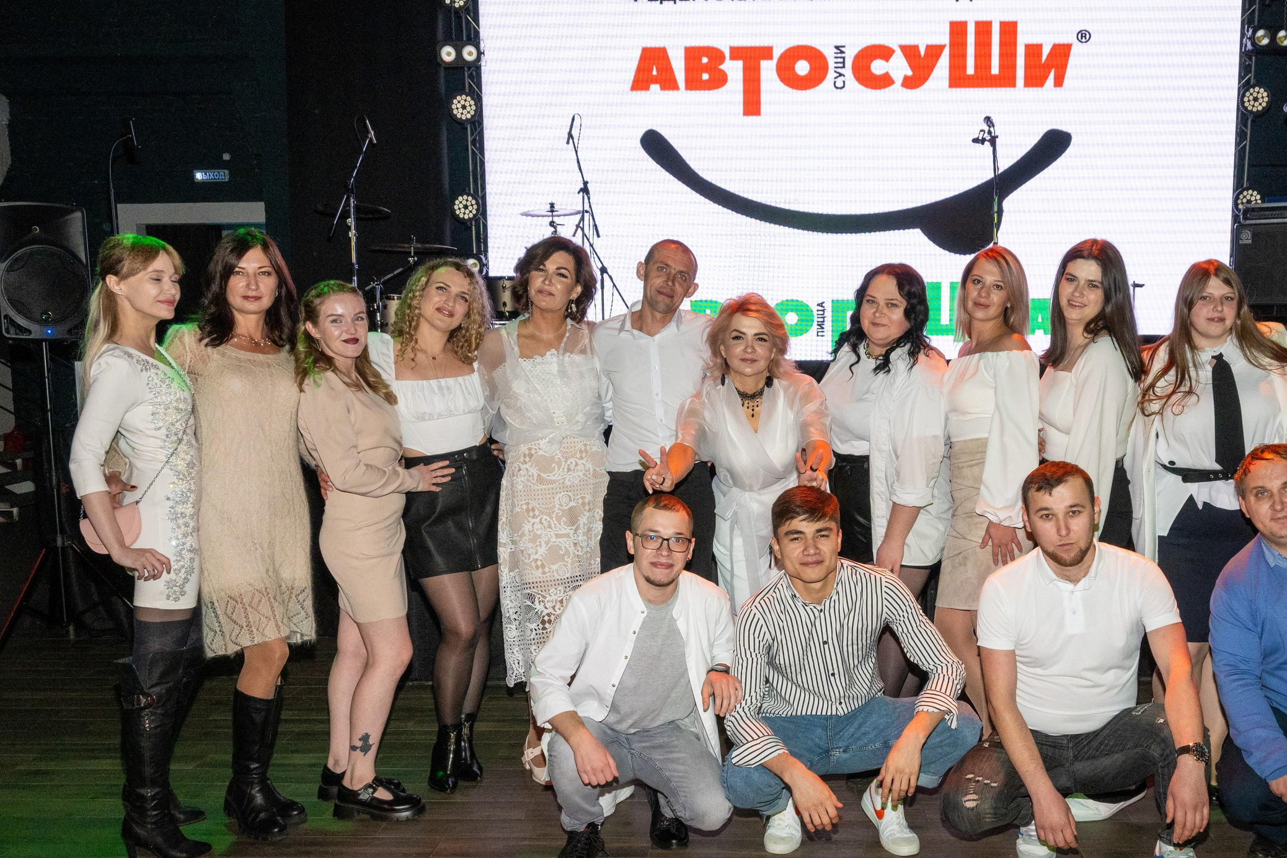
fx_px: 1323
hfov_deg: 51.6
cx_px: 758
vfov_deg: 35.8
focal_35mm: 37
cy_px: 509
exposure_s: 1/125
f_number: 7.1
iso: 800
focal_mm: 20
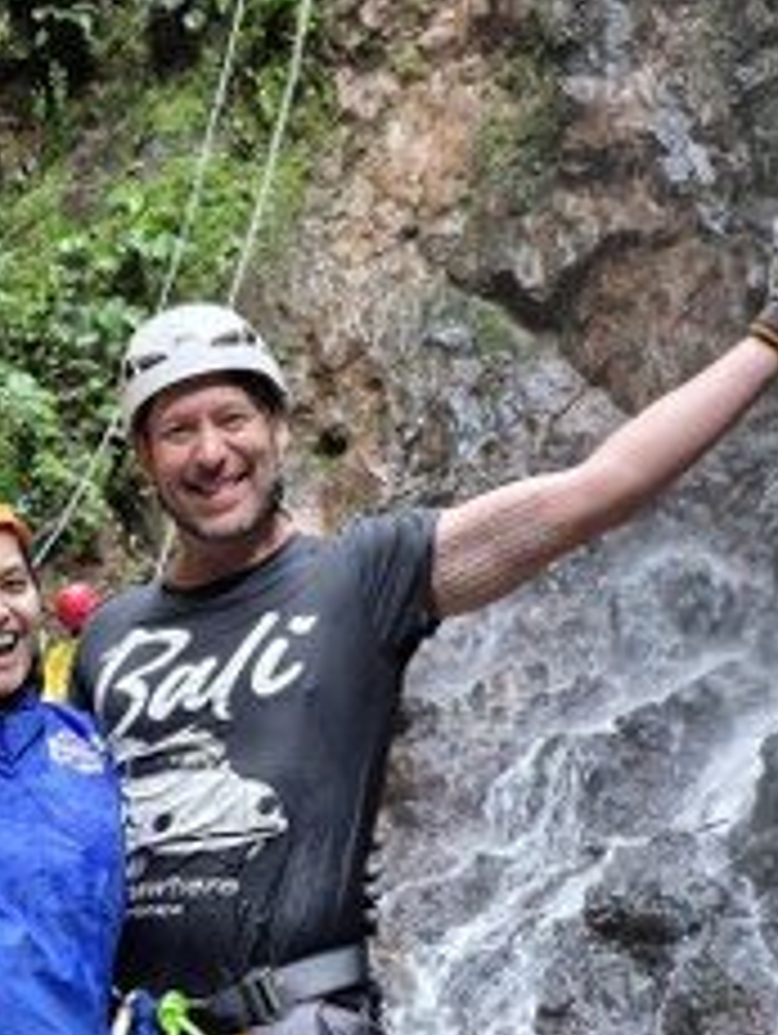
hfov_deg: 22.9
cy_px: 819
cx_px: 247
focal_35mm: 64
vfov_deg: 29.6
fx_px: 1914
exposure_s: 1/60
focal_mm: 5.4
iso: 1000
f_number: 1.8
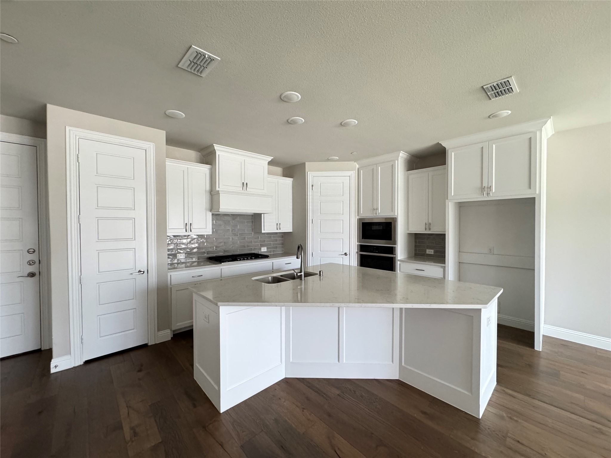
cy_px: 229
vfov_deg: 85.7
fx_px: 247
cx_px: 306
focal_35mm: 14
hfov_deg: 102.1
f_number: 2.2
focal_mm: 2.22
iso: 320
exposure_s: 1/65
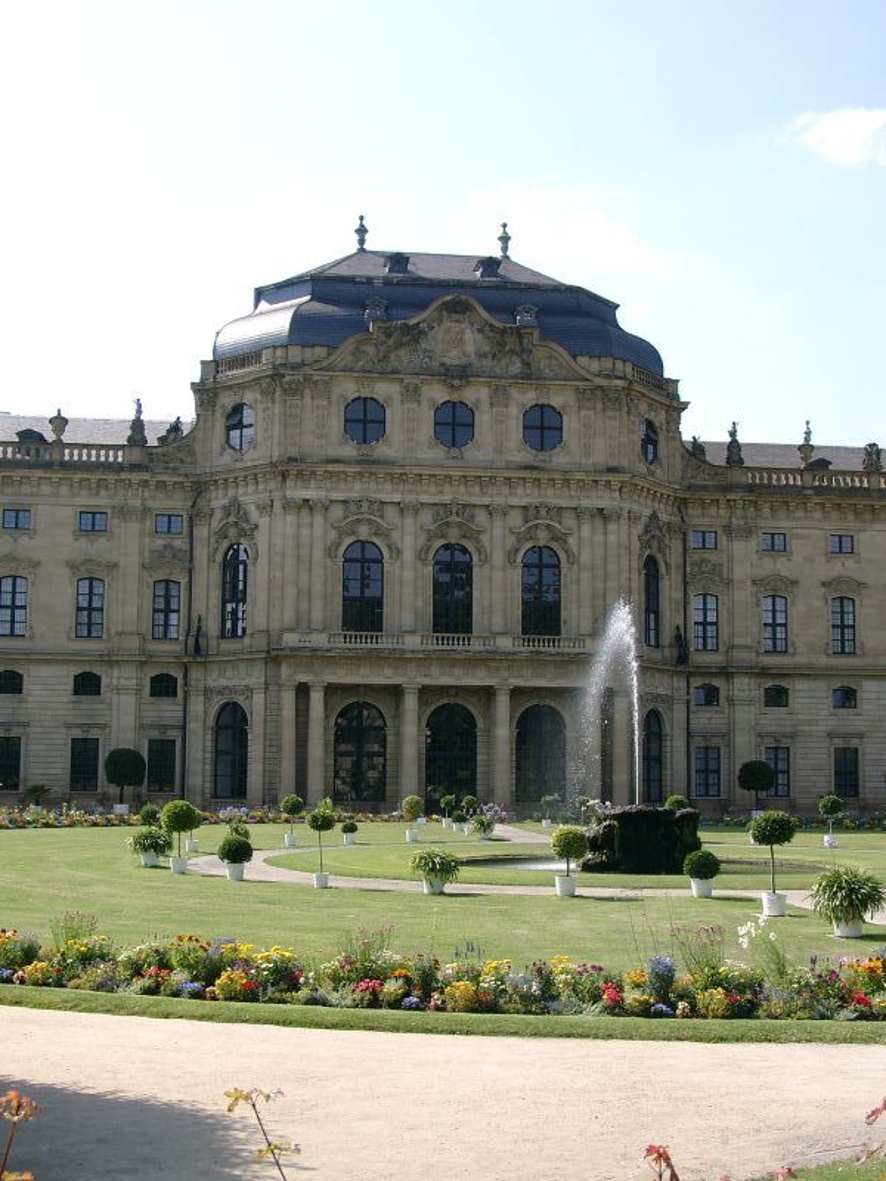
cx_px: 443
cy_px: 590
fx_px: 1536
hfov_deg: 32.2
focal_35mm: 45
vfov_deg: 42.1
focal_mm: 9.29
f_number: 4
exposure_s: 1/464
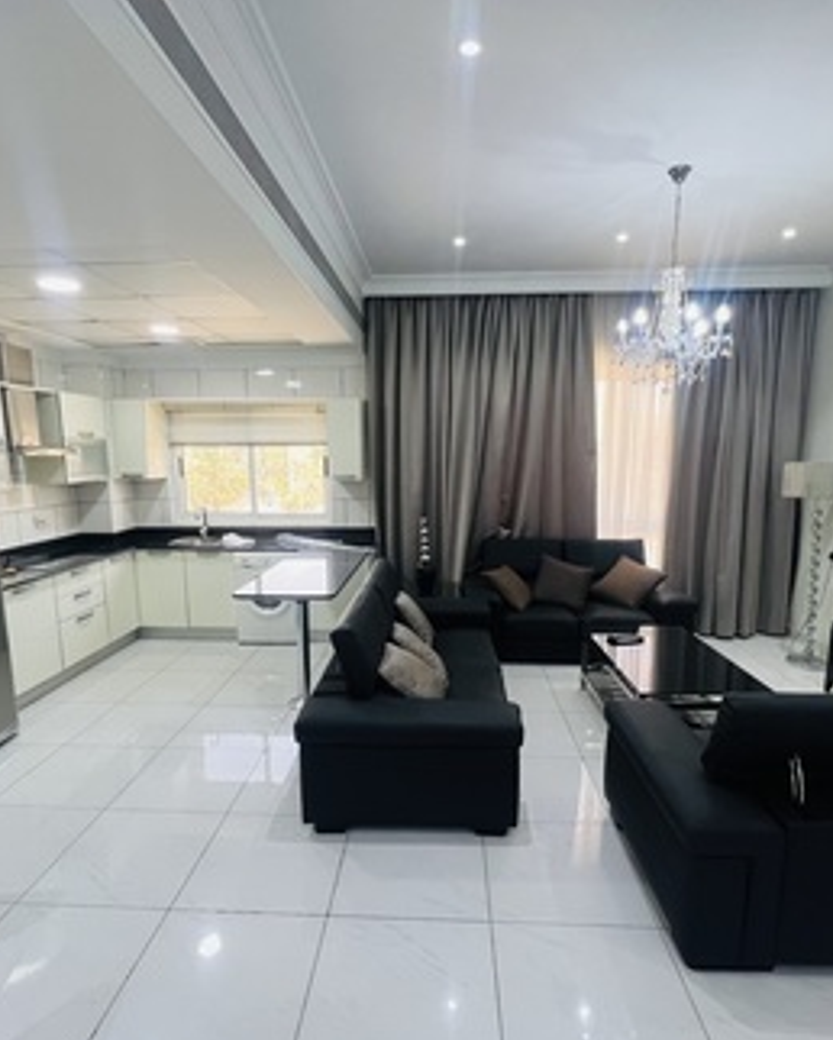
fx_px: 554
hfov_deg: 73.9
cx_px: 412
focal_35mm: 18
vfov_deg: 86.2
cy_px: 551
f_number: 1.8
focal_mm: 1.57
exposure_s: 1/100
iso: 250
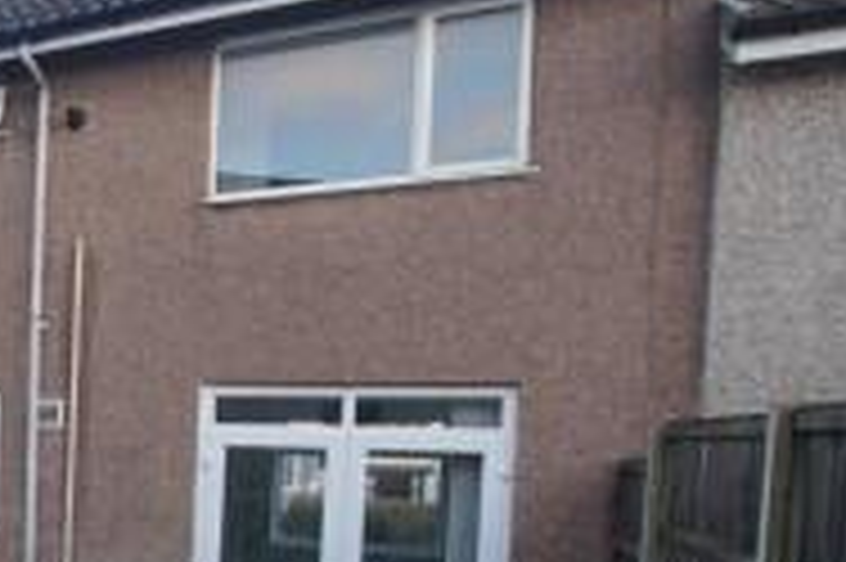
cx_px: -153
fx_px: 892
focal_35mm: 38
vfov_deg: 31.8
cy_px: 587
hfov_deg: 38.5
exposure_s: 1/60
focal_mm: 10
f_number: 4
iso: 200
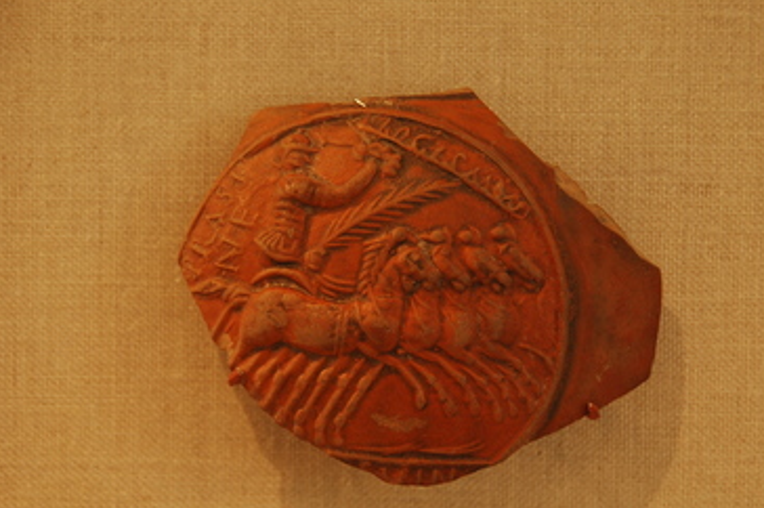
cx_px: 401
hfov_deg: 10.1
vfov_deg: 6.8
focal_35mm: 203
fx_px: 4304
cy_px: 296
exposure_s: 1/40
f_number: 5.6
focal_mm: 112
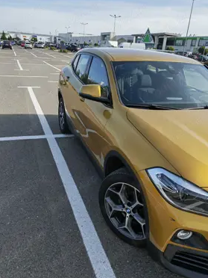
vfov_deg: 61.6
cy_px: 148
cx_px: 99
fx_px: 232
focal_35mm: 29
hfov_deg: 48.2
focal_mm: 5.53
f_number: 1.8
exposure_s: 1/1600
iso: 50
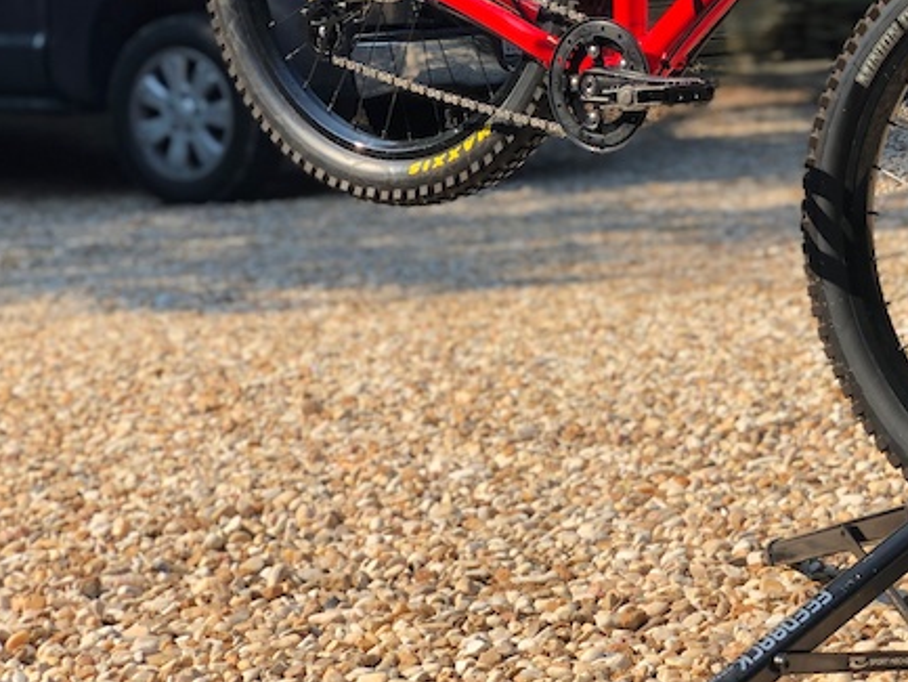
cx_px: 759
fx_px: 2519
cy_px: 73
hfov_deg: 20.2
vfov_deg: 15.2
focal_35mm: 96
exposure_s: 1/352
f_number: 2.4
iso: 16
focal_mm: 6
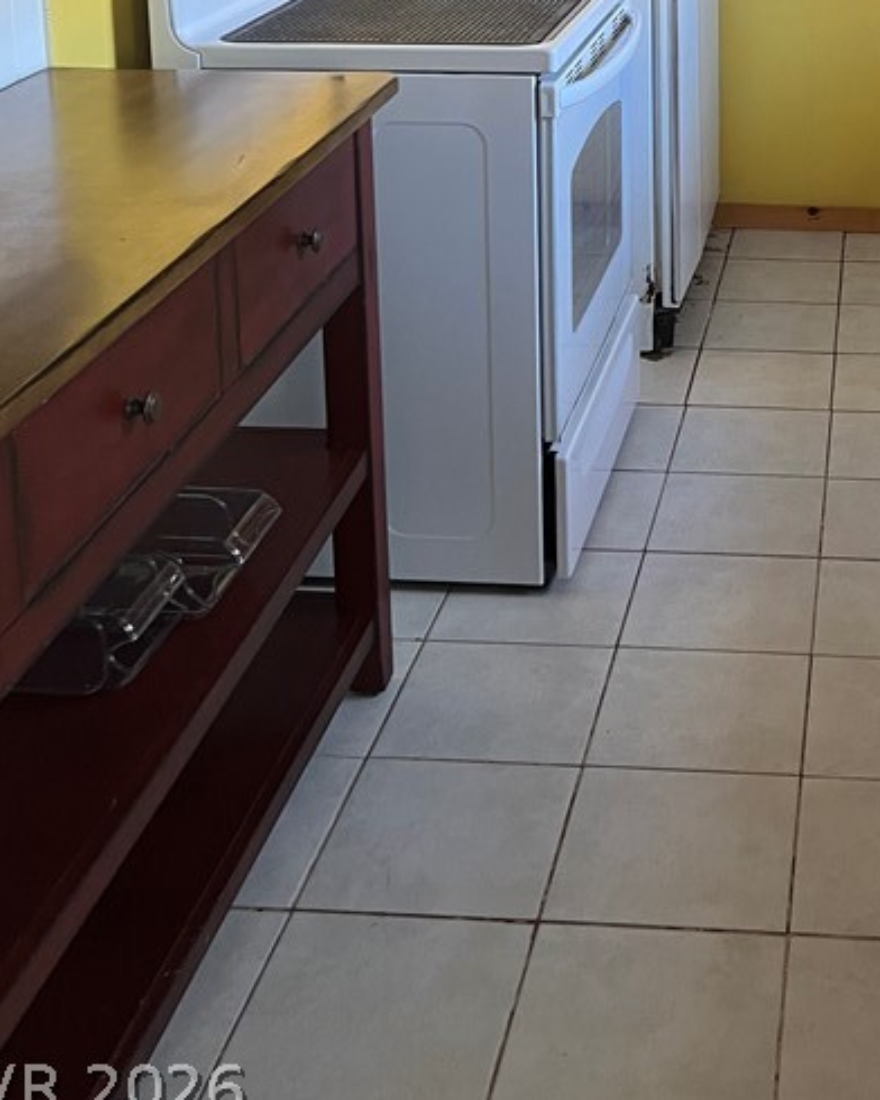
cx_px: 783
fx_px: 1725
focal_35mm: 53
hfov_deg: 27.6
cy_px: -9
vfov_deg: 32.4
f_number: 1.5
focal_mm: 5.7
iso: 125
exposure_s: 1/71
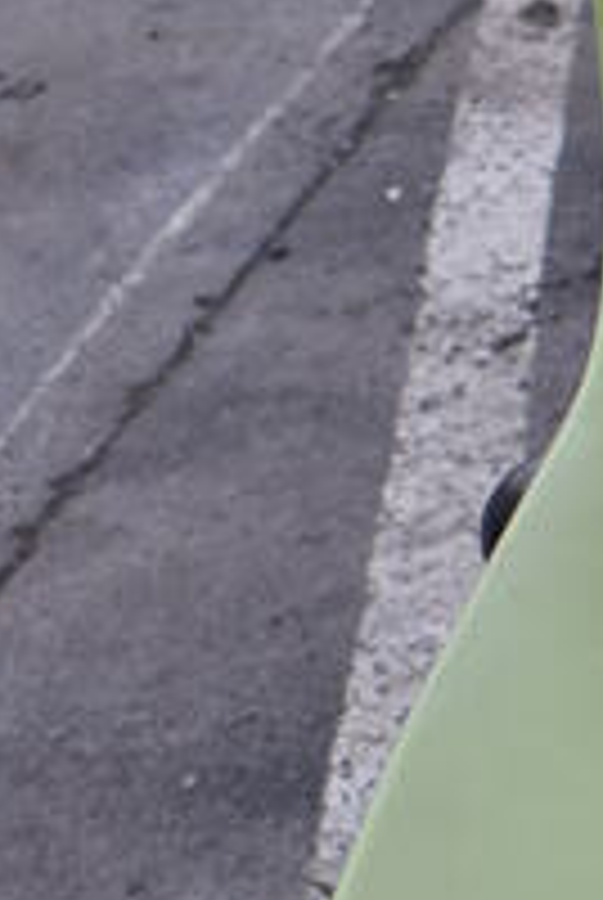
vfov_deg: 16.4
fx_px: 3079
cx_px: 1170
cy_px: 785
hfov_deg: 10.4
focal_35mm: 123
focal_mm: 18
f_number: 5
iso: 400
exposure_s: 1/250
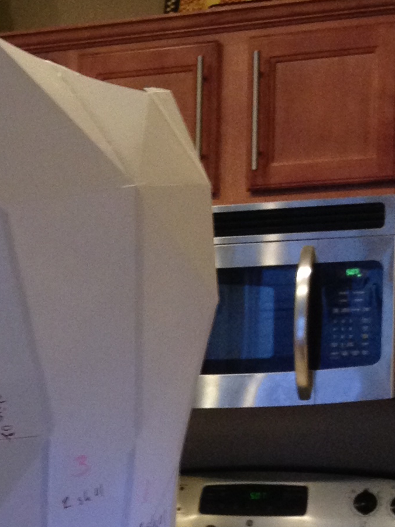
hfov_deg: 11.3
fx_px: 1932
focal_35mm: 127
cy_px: 617
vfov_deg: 15.0
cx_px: -176
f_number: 2.4
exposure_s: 1/20
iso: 200
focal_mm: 4.28
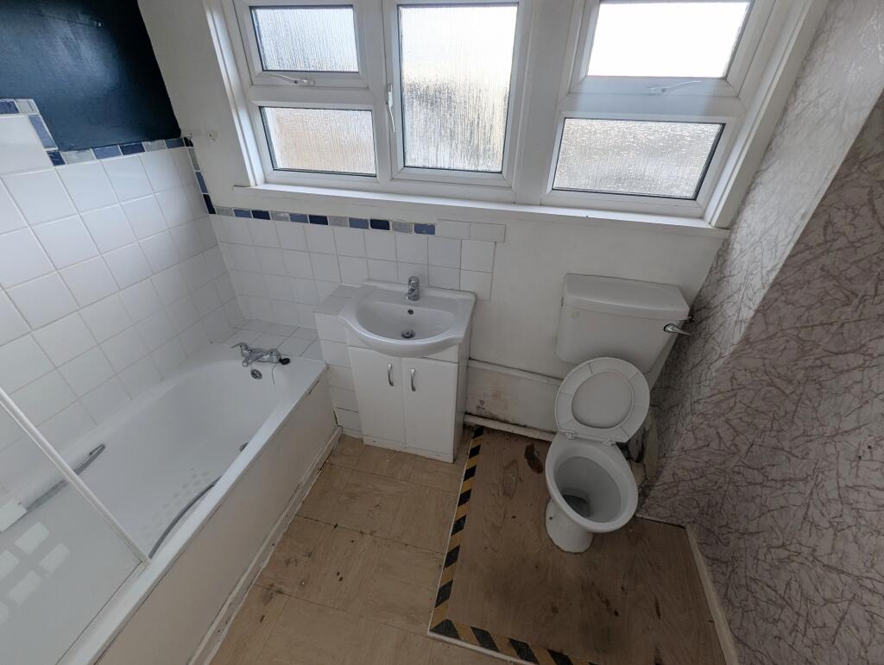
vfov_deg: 90.1
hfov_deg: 106.1
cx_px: 442
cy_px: 332
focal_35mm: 13
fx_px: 332
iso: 64
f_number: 2.2
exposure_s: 1/148
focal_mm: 1.95
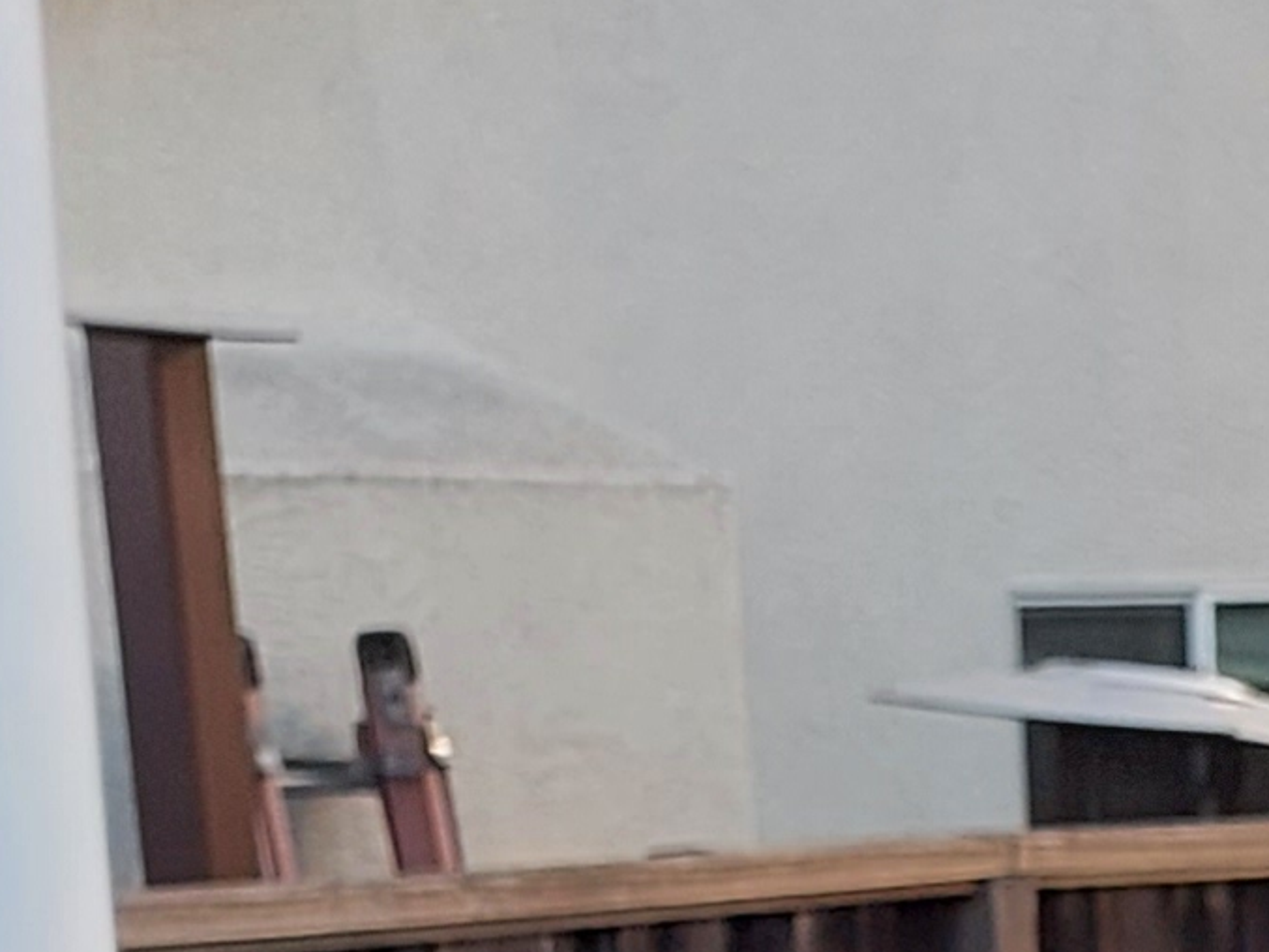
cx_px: 2808
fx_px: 6013
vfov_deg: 7.8
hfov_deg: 10.7
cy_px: 2910
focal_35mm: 164
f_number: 1.8
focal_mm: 5.23
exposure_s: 1/180
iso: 32
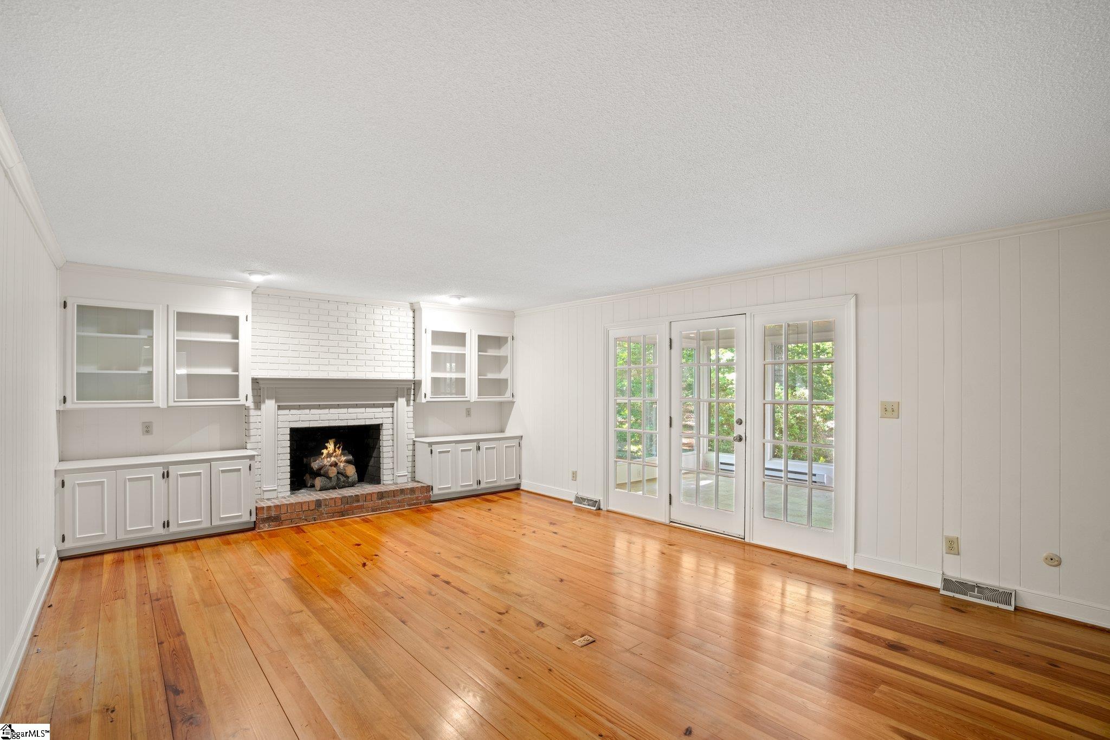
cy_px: 370
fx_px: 493
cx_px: 555
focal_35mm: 16
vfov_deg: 73.7
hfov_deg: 96.7
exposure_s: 3.2
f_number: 8
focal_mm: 16
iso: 320
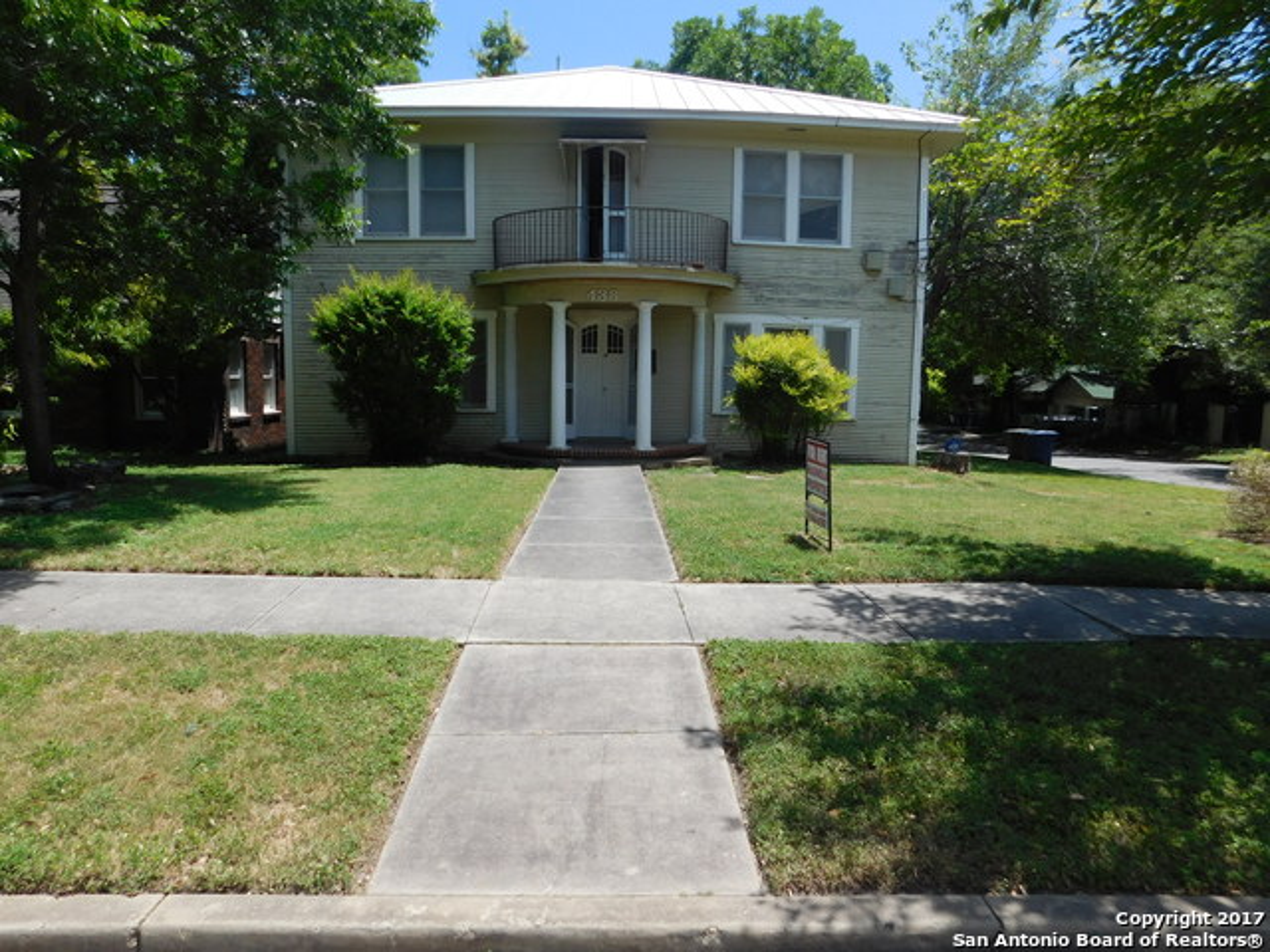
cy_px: 476
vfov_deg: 58.9
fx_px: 844
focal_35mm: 23
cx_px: 635
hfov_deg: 73.9
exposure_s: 1/400
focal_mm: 4
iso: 125
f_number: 6
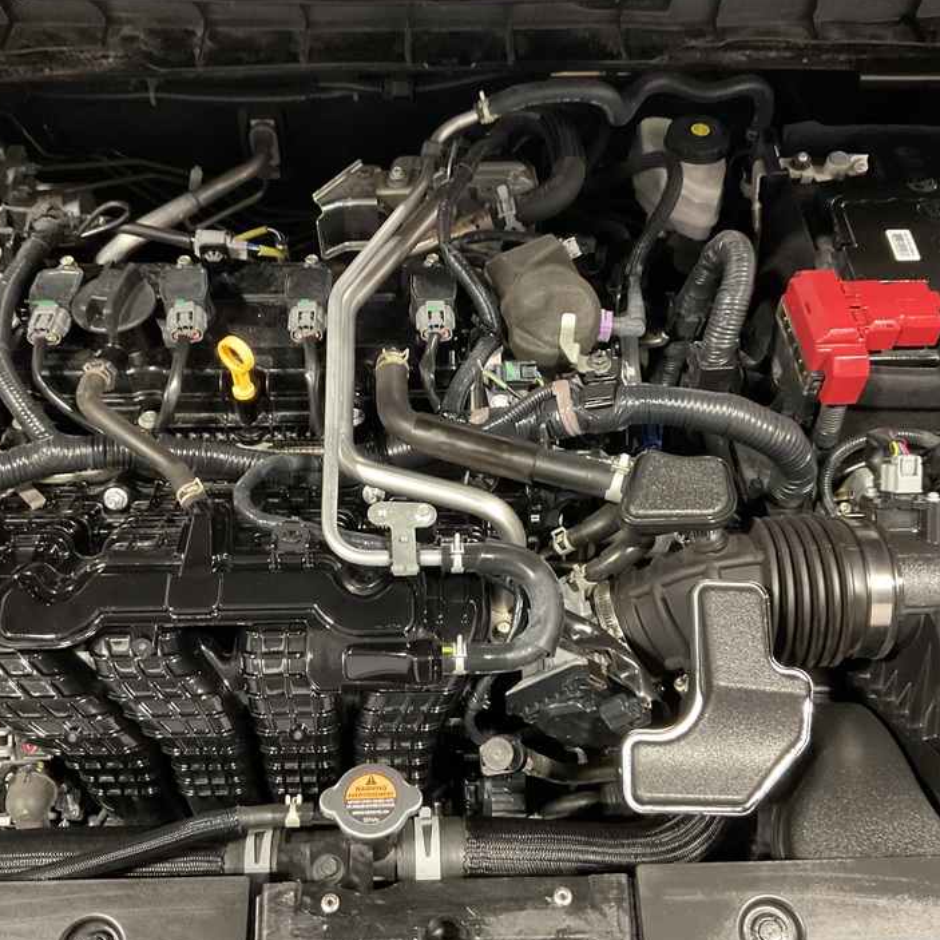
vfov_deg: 47.2
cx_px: 449
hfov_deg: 47.2
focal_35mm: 35
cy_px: 467
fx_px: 1075
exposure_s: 1/30
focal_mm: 3
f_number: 1.8
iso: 320
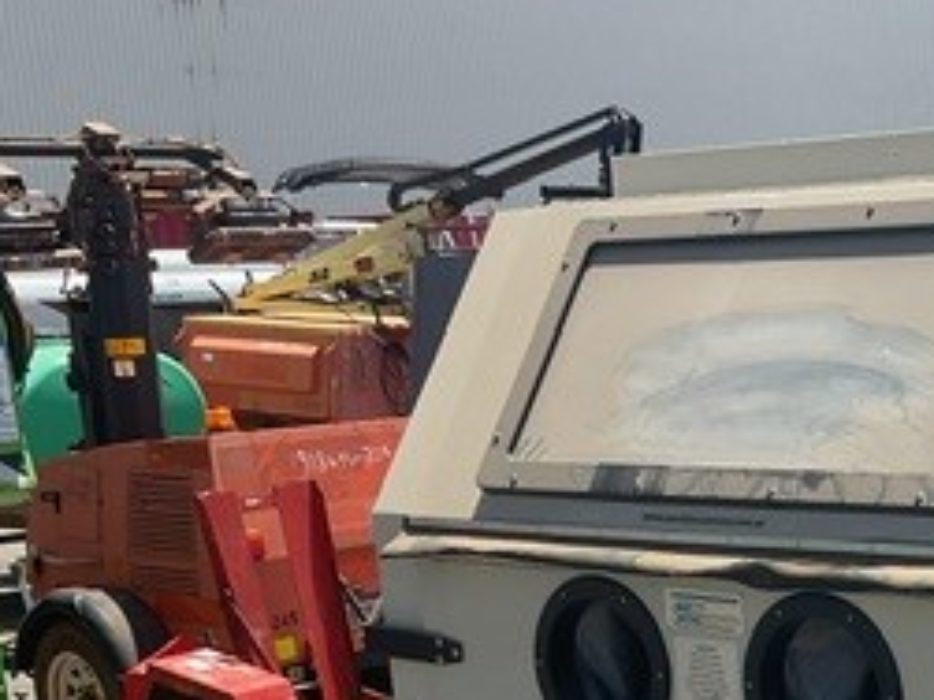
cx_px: 930
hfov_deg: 25.1
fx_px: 1996
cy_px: 786
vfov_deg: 19.0
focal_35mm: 74
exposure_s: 1/1626
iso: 16
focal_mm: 3
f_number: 1.8
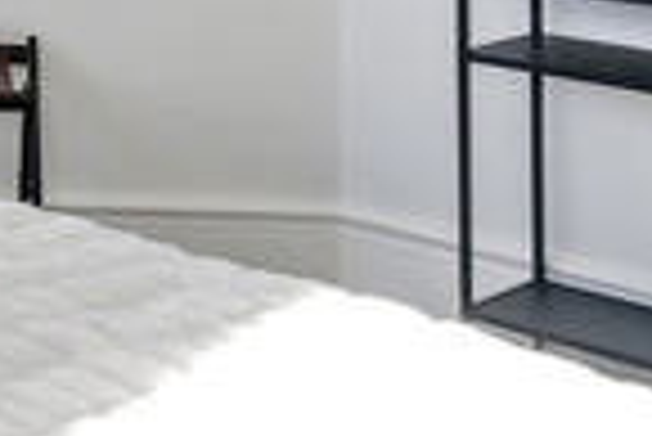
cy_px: -346
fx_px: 1986
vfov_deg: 11.6
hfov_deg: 17.5
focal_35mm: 110
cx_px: -202
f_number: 8
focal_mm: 15.5
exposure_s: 1/1000
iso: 100
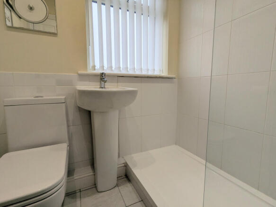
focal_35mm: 16
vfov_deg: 78.1
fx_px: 128
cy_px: 104
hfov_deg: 94.5
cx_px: 138
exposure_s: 1/203
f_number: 2.2
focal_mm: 2.35
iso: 39
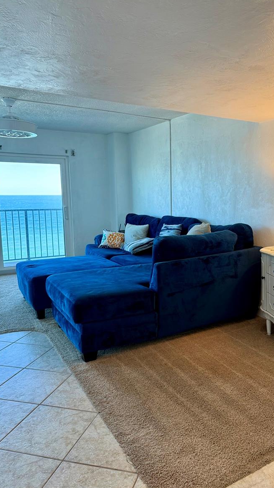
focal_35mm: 27
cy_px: 248
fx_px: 349
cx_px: 185
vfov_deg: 69.8
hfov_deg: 42.3
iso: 160
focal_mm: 6.76
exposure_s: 1/120
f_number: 1.78
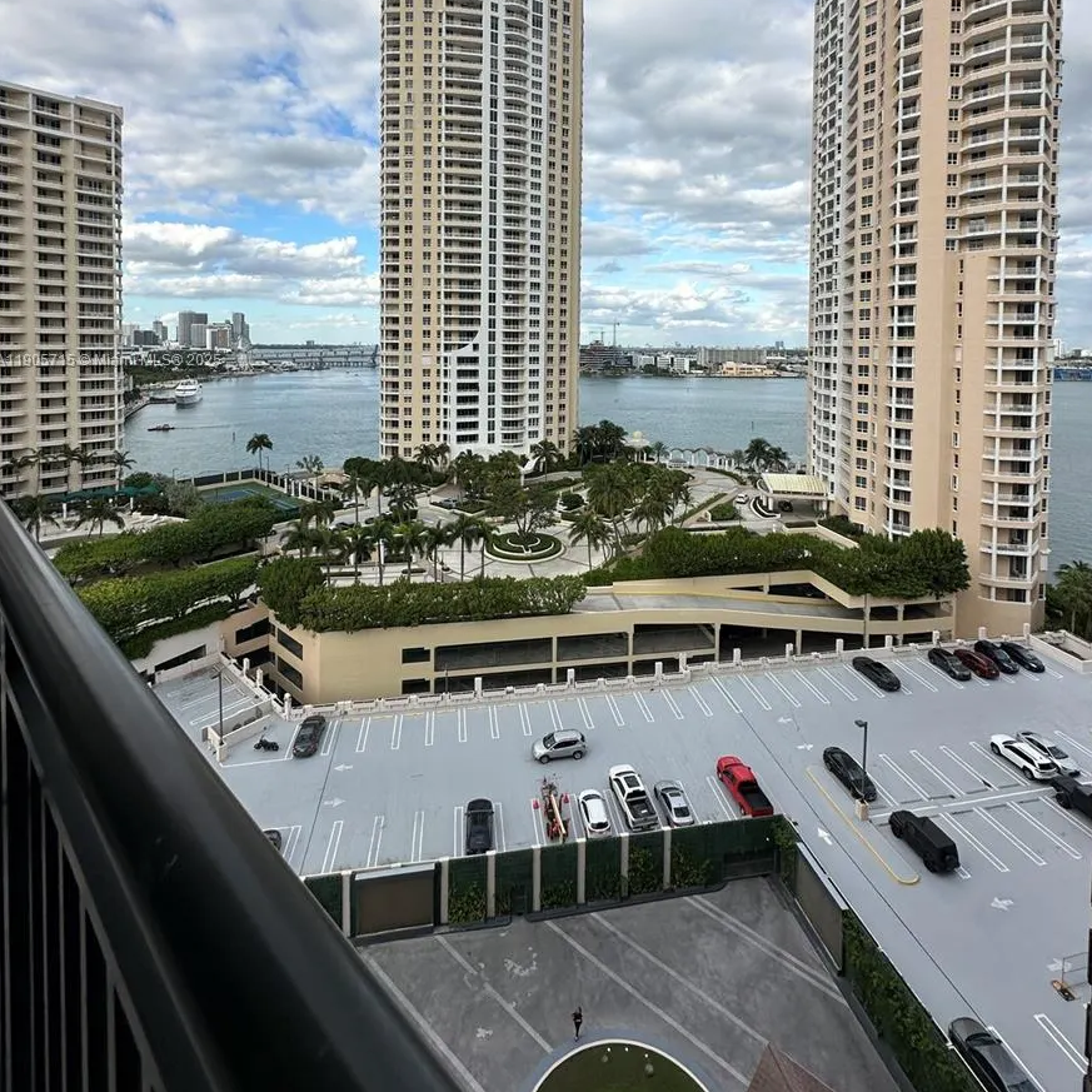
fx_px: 607
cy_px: 361
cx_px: 555
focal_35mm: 17
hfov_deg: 84.0
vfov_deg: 81.1
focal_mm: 2.22
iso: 40
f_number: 2.2
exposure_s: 1/1276
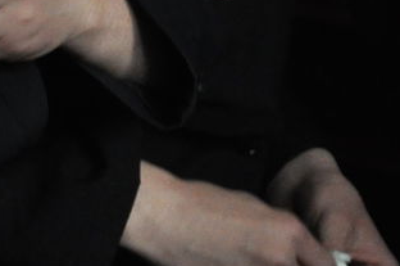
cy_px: -170
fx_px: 3364
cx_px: -100
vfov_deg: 4.5
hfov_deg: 6.8
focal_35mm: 303
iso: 1600
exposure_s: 1/60
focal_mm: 45
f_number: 5.6
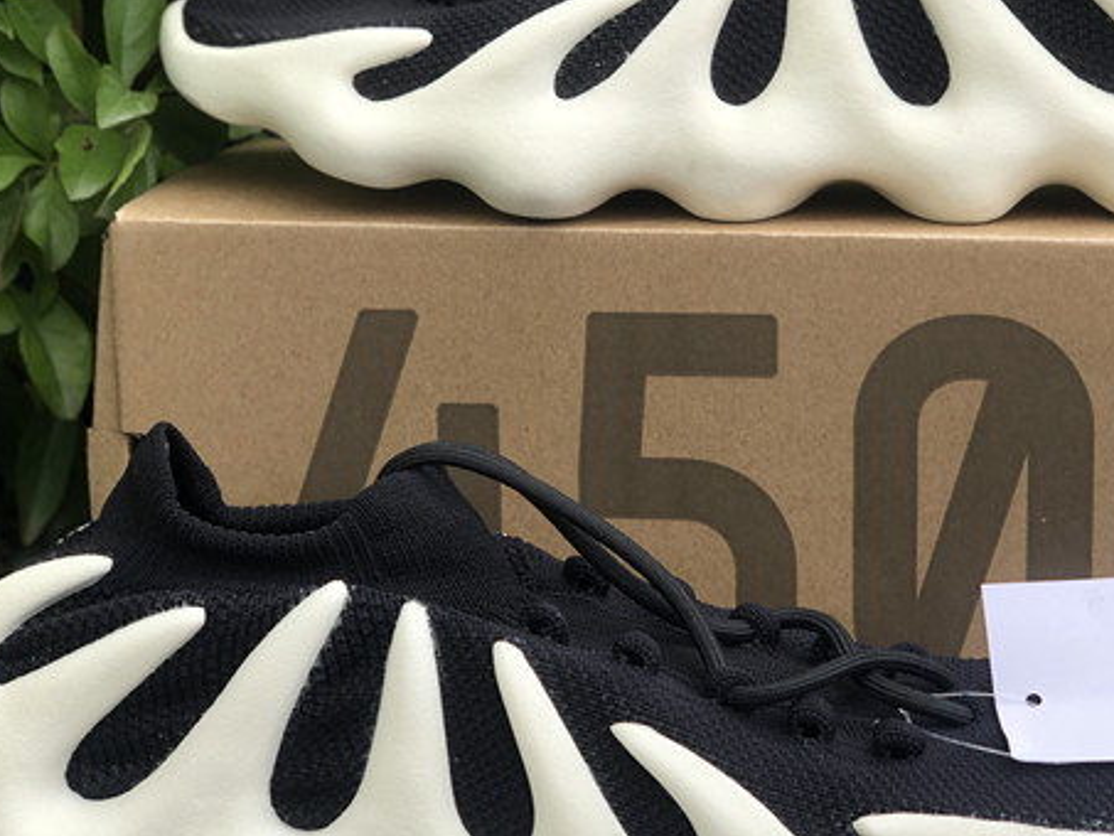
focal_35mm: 85
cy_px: 360
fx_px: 2736
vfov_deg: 17.4
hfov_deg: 23.0
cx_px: 657
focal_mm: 6
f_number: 2.4
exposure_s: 1/250
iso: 16
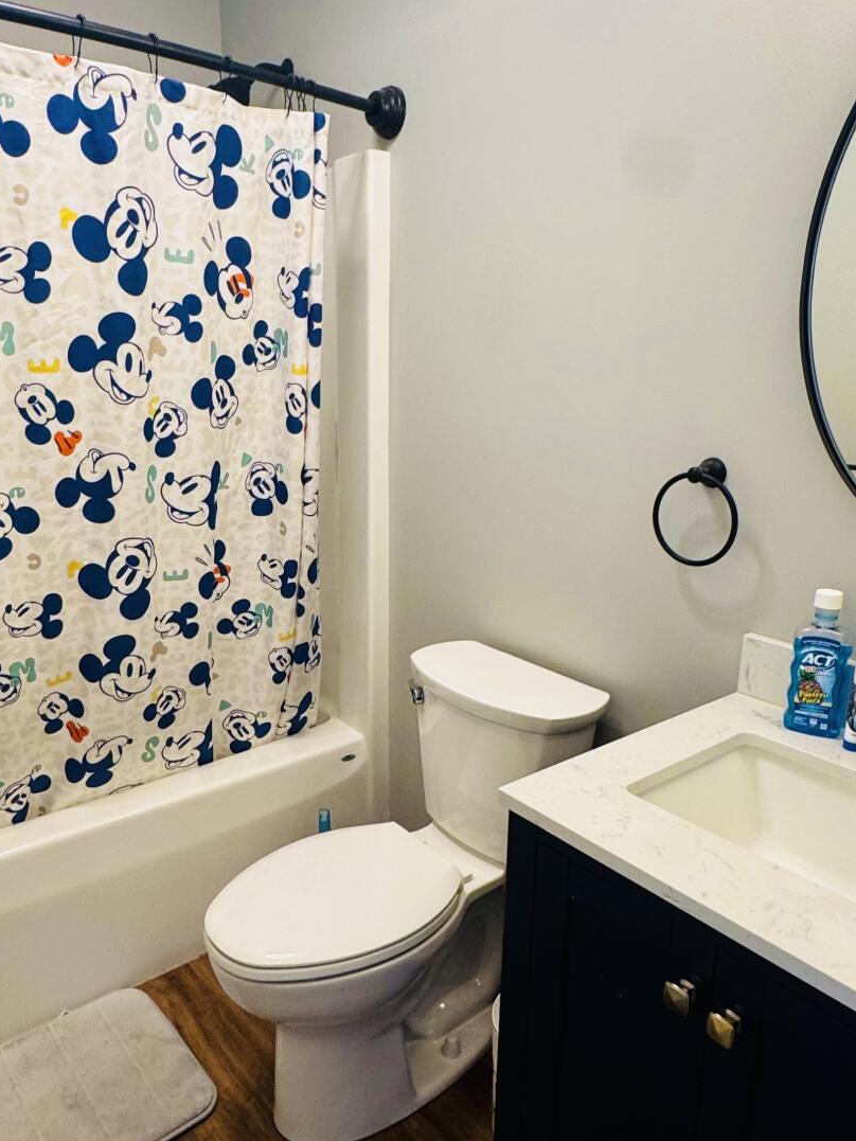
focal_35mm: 26
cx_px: 414
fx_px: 857
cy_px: 583
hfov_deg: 53.1
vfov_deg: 67.3
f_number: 2.2
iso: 160
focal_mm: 2.22
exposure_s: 1/60
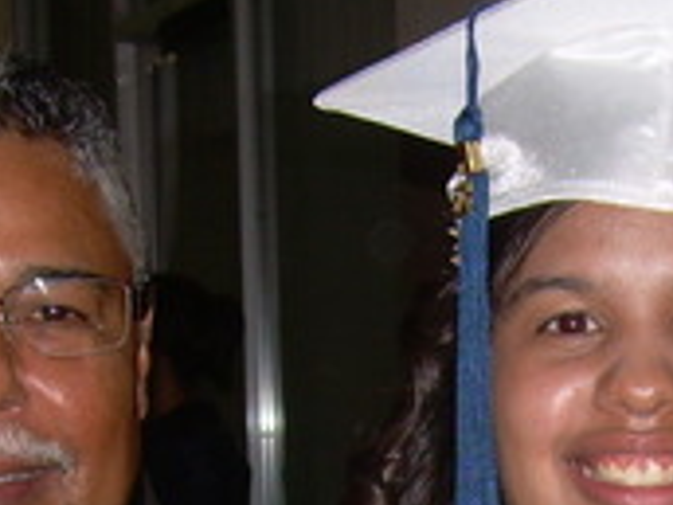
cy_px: 732
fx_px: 2741
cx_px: 622
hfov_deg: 13.8
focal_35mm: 141
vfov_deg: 10.2
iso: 50
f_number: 2.8
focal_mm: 6.3
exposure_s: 1/60
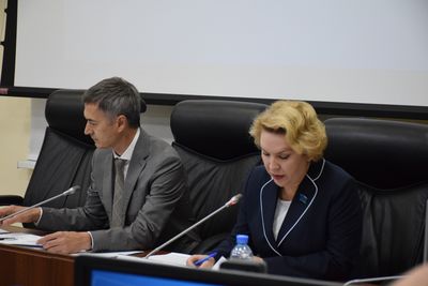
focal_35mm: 105
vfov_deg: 13.1
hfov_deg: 19.4
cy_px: 143
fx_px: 1249
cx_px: 214
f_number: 5
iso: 3200
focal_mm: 70
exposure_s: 1/400
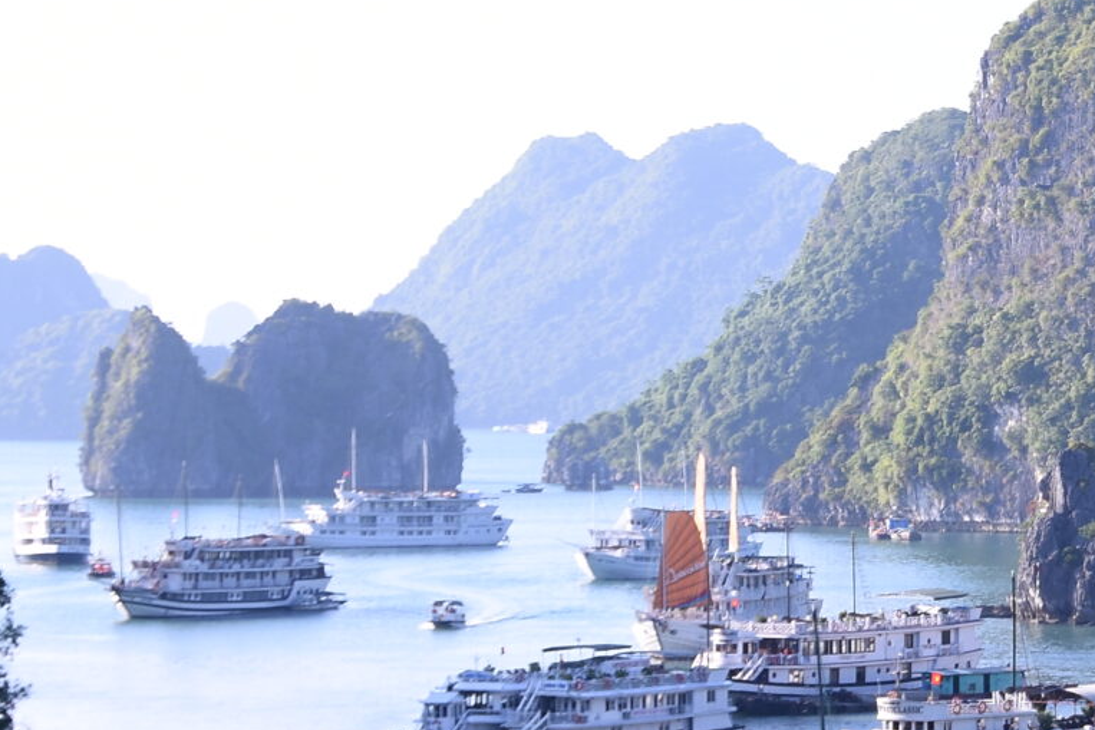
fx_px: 4898
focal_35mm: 161
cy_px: 411
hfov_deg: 12.4
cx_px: 1329
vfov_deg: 8.5
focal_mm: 32
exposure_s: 1/200
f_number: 7.1
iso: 100
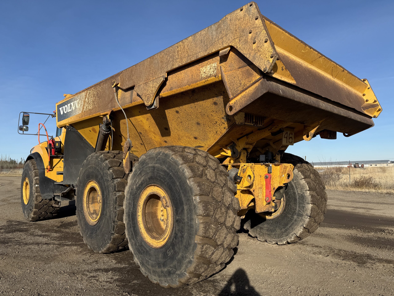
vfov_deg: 56.8
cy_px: 148
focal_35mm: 24
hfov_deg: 71.6
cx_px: 197
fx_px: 273
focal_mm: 6.76
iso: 80
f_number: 1.78
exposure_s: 1/4167
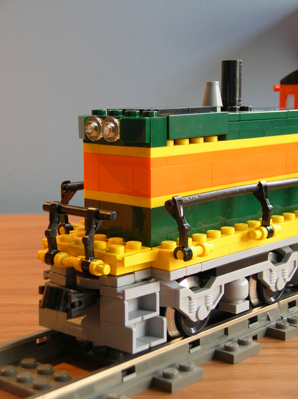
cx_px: 149
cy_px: 200
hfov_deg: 20.7
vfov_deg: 27.4
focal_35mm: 71
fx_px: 816
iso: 50
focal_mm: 11.7
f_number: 3.3
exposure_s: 1/6.1
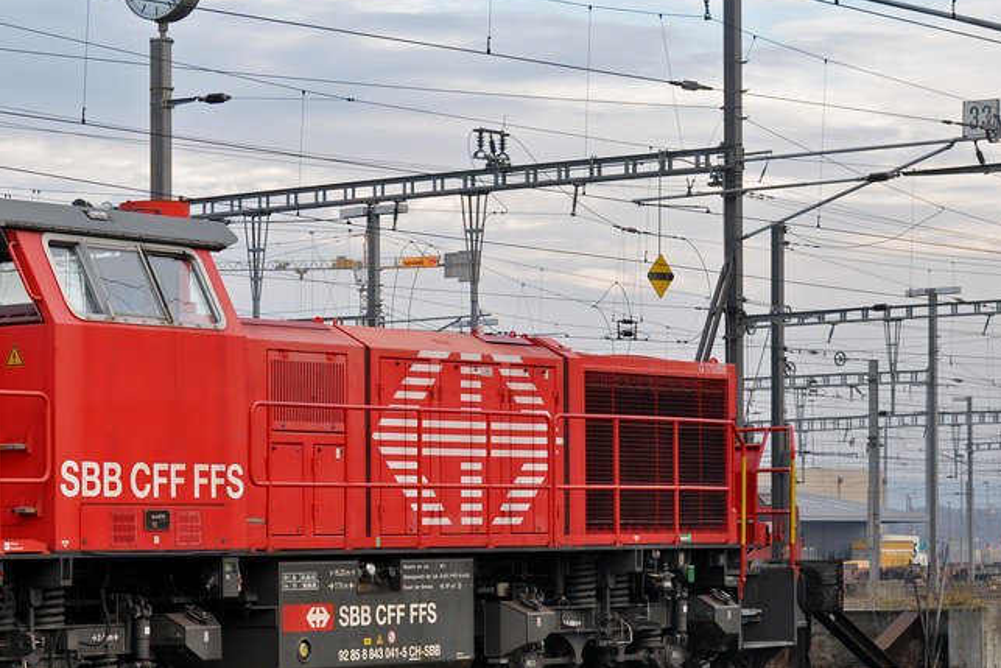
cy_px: 373
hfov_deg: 16.4
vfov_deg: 11.1
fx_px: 3421
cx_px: 75
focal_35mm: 123
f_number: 5.6
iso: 250
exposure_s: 1/125
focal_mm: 44
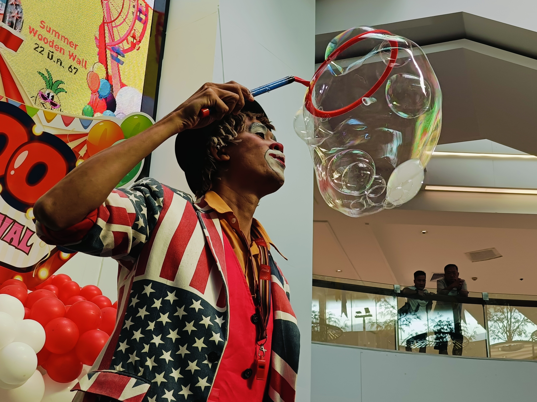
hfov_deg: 34.9
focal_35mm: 55
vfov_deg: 26.6
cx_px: 268
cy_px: 201
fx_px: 853
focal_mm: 7.08
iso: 275
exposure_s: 1/100
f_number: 2
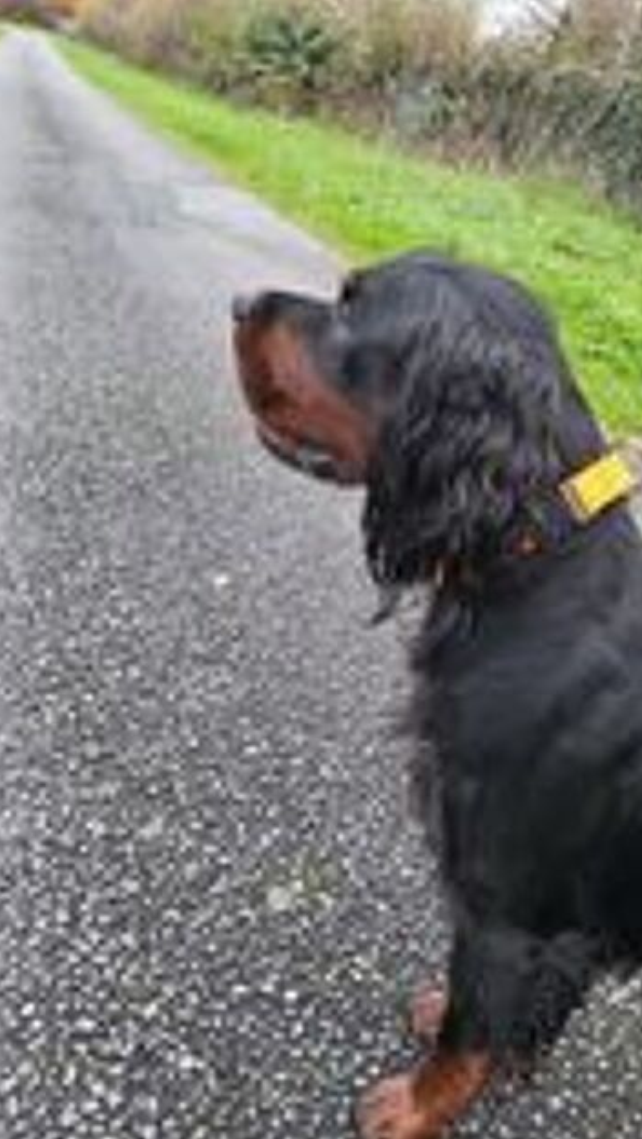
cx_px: 367
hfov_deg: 40.1
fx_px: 877
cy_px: 578
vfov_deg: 66.0
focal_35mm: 29
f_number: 1.8
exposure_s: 1/100
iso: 250
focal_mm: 4.25
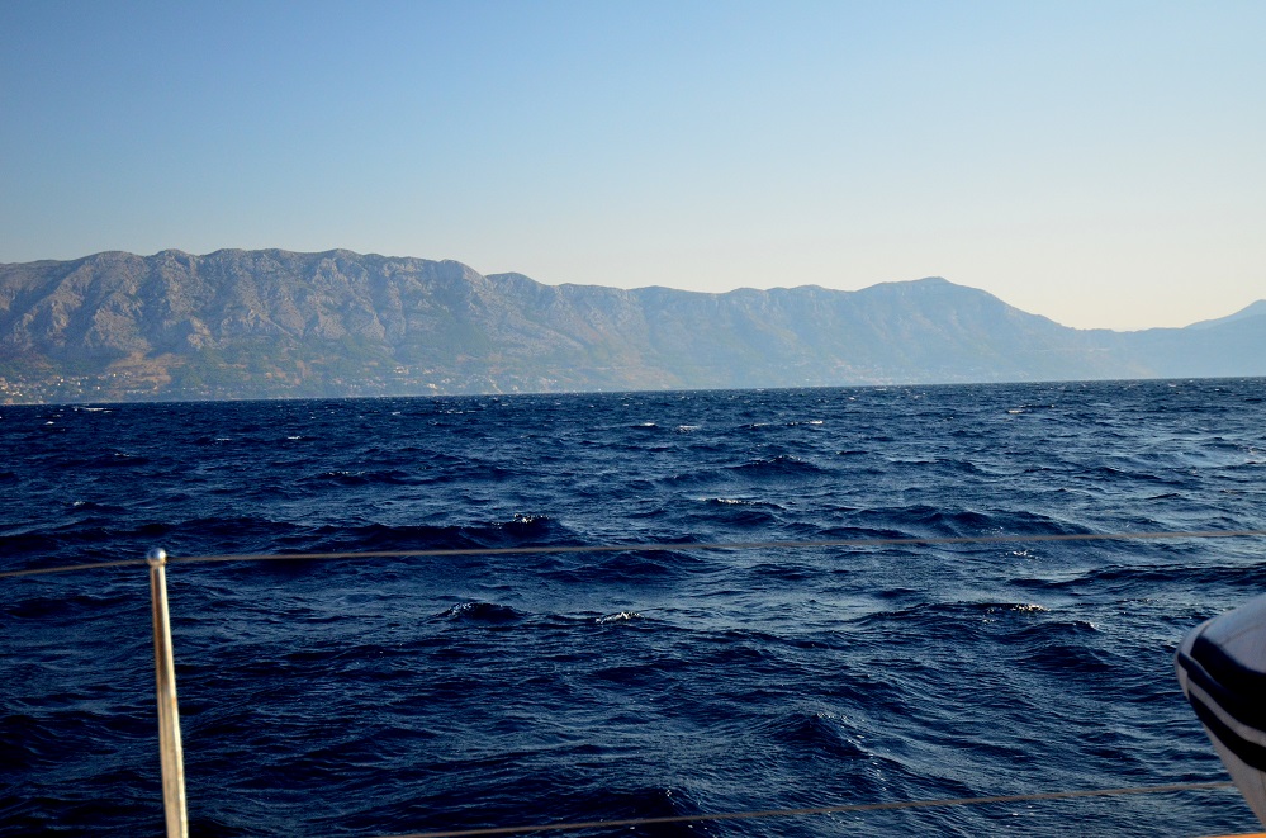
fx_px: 1263
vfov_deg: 36.7
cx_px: 633
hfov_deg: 53.2
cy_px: 419
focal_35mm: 36
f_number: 4
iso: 1000
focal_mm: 24
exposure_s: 1/8000
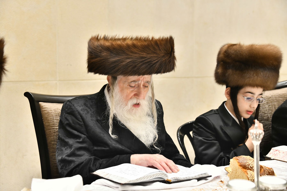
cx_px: 144
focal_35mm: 72
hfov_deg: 28.1
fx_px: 574
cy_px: 96
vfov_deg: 18.9
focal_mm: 72
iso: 2000
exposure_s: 1/250
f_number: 5.6
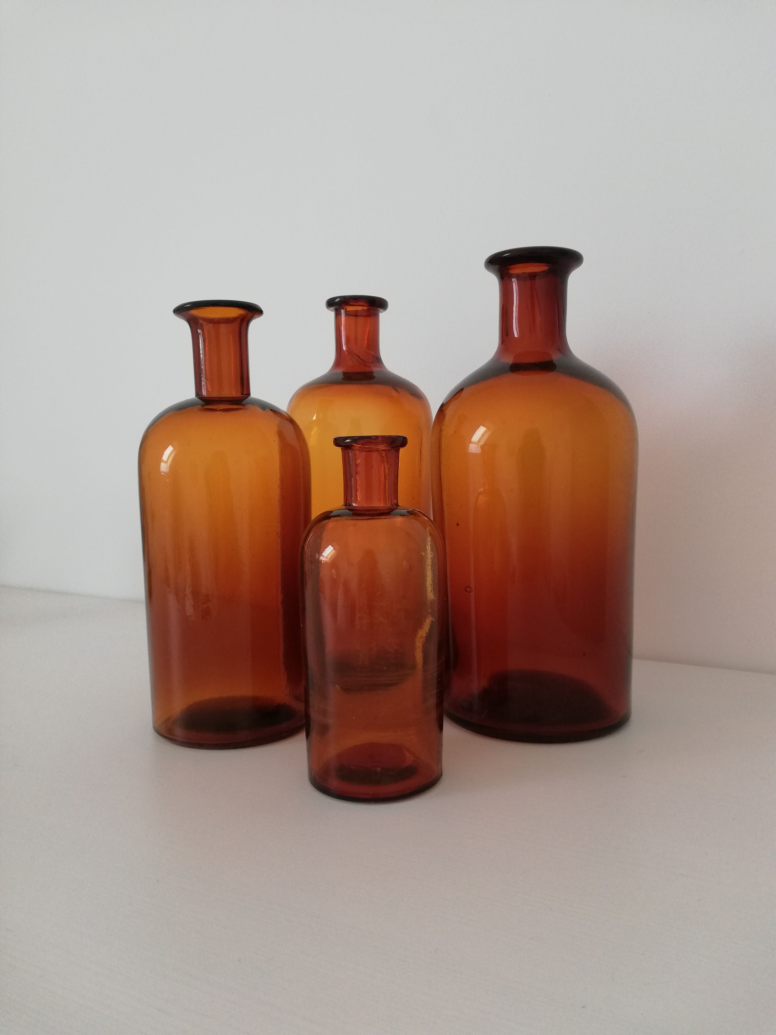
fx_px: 777
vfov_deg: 67.3
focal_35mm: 26
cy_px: 518
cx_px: 388
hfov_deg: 53.1
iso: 160
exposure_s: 1/33.3
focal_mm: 3.81
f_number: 2.2
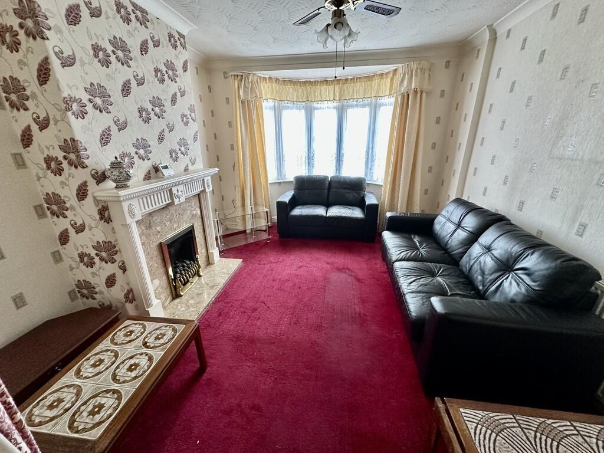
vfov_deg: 85.7
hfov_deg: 102.1
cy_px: 226
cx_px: 302
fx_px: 244
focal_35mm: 14
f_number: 2.2
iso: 250
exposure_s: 1/100
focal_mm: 2.22
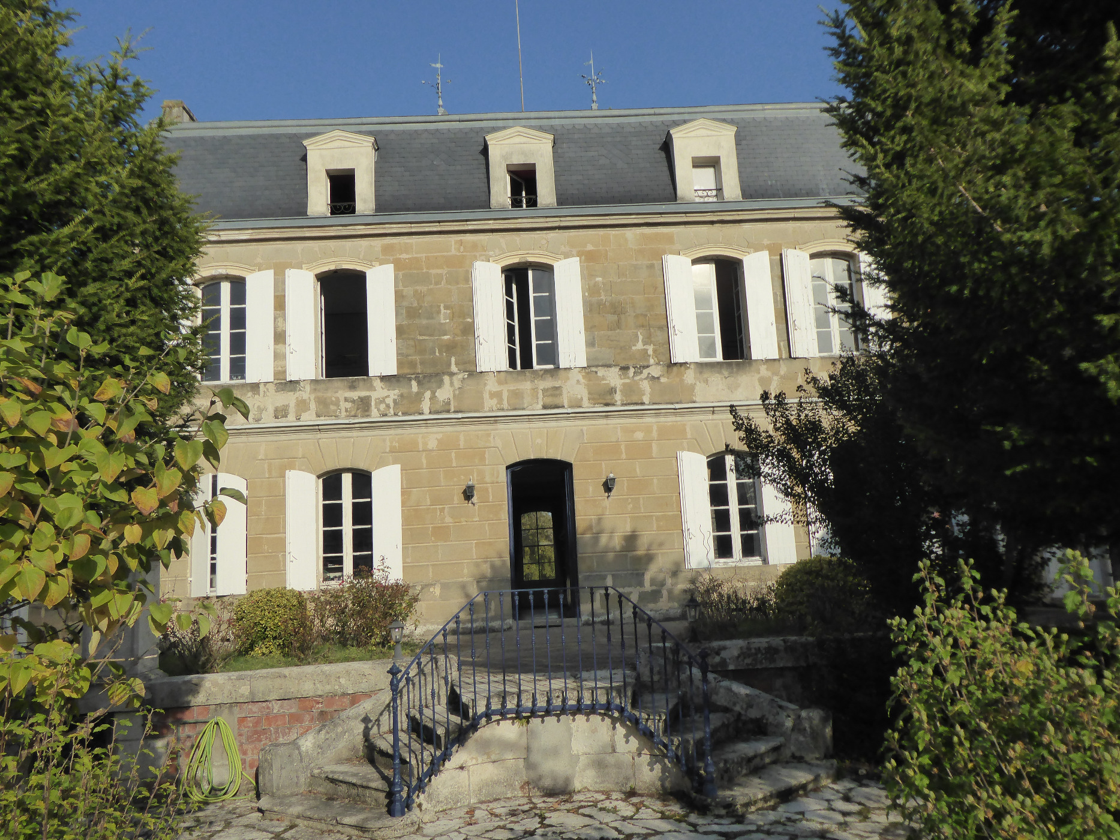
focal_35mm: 29
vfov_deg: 48.2
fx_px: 938
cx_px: 560
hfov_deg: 61.7
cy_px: 420
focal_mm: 5
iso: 200
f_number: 3.5
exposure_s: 1/2000
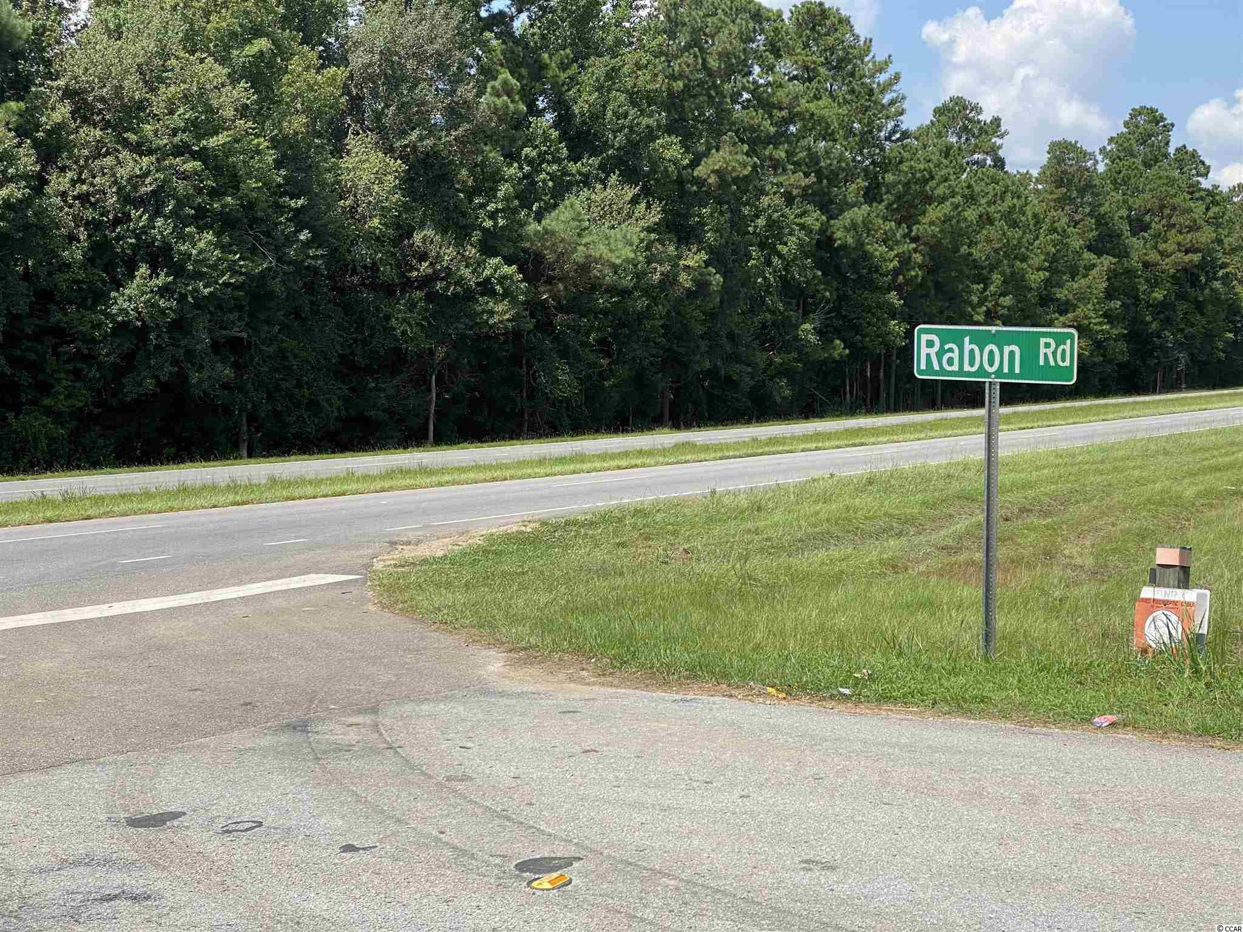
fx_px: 1867
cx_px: 622
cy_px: 466
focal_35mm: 52
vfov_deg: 28.0
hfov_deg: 36.8
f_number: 2
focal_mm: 6
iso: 20
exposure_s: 1/1712
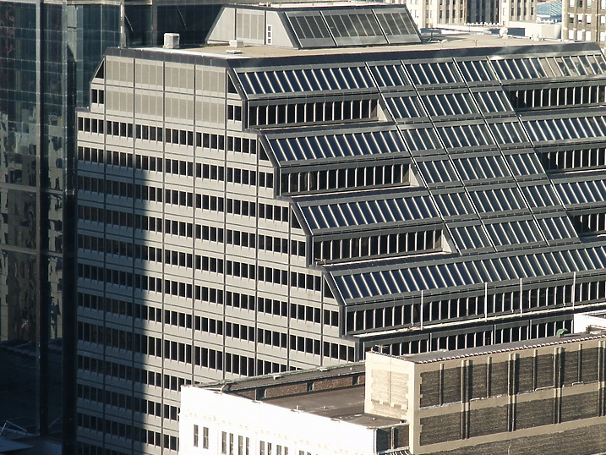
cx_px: 371
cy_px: 192
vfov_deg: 8.6
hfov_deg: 11.5
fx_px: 3012
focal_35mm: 172
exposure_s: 1/350
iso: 64
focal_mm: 27.9
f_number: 3.6
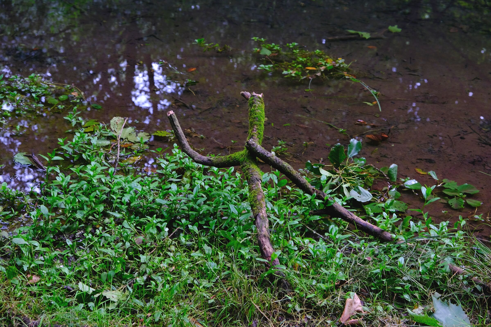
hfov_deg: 24.5
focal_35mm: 83
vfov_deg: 16.5
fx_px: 1132
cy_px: 164
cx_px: 246
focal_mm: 55
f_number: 7.1
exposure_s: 1/40
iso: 800
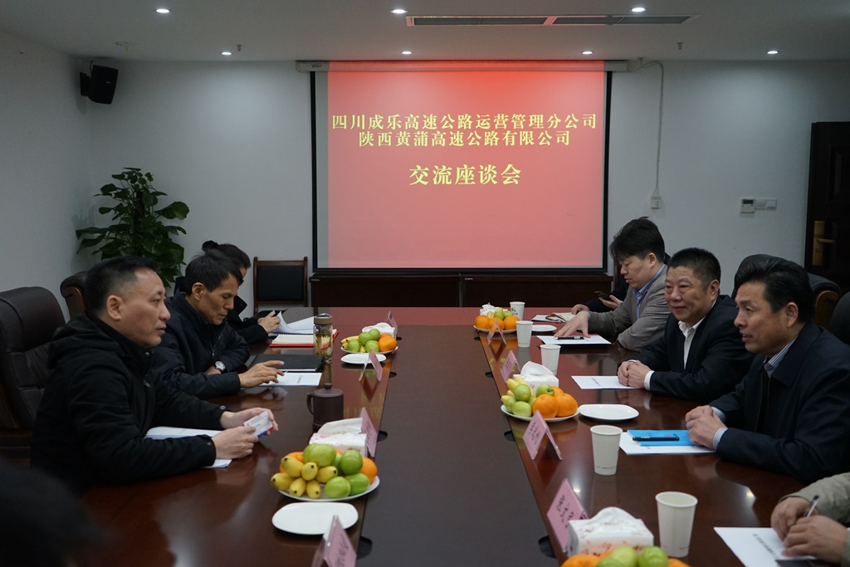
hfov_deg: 51.9
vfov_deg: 36.0
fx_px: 874
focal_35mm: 37
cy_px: 284
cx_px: 425
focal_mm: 37
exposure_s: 1/160
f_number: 4
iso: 1600
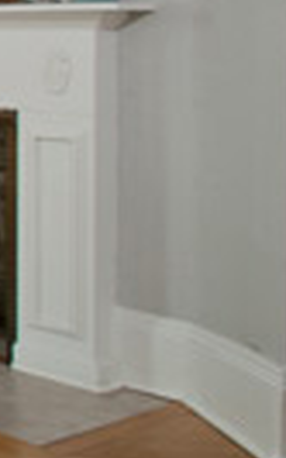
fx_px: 914
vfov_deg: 27.0
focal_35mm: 73
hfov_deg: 9.9
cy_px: 33
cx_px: -682
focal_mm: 11
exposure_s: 1/2
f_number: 16
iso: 200
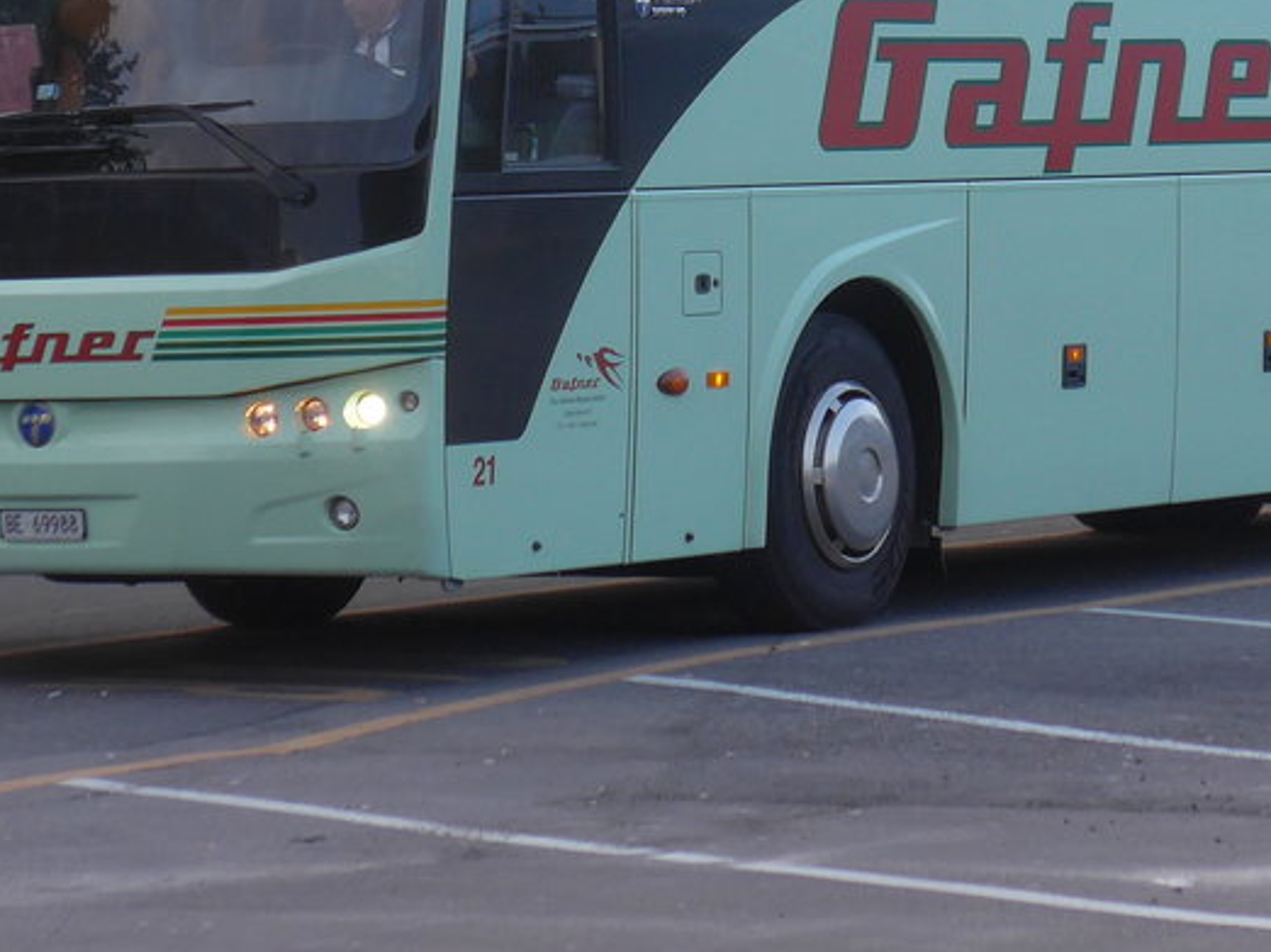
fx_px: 7597
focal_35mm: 207
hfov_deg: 9.6
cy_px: -129
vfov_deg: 7.1
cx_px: 752
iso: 200
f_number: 4.6
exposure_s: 1/80
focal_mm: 18
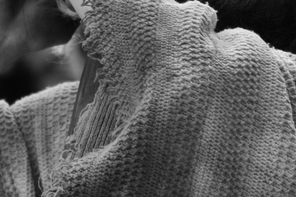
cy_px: -34
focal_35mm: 493
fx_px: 4051
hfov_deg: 4.2
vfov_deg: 2.8
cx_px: 144
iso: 1600
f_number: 5.6
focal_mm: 140
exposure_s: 1/200
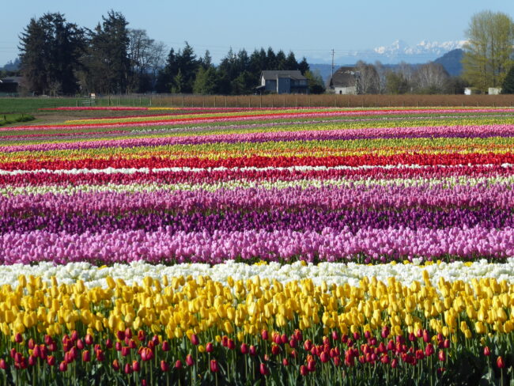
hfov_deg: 11.2
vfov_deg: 8.4
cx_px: 257
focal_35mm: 177
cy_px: 193
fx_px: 2629
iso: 80
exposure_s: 1/320
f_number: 5.5
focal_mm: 28.7
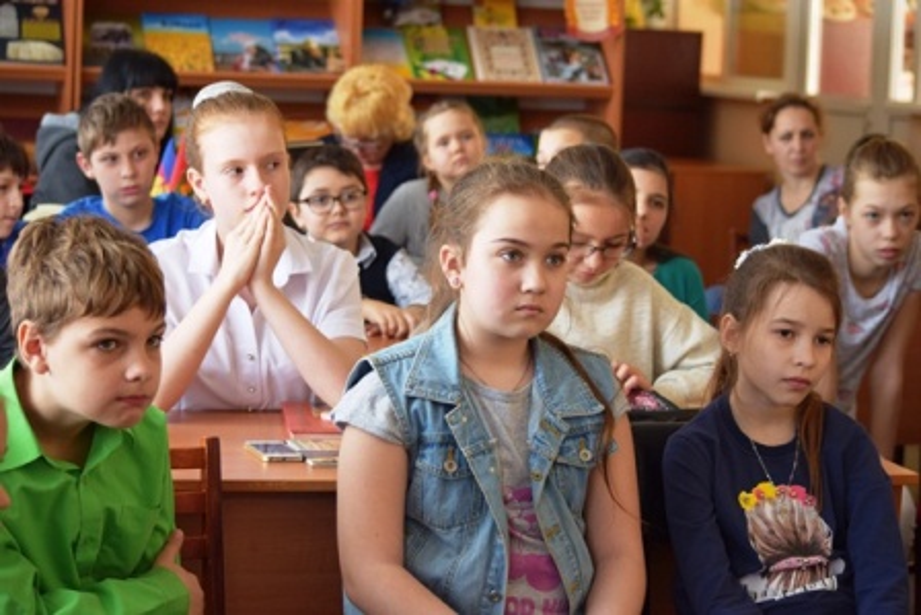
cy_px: 308
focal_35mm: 82
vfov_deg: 16.6
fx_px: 2111
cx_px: 460
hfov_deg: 24.6
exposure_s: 1/60
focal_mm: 55
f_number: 4.5
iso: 500
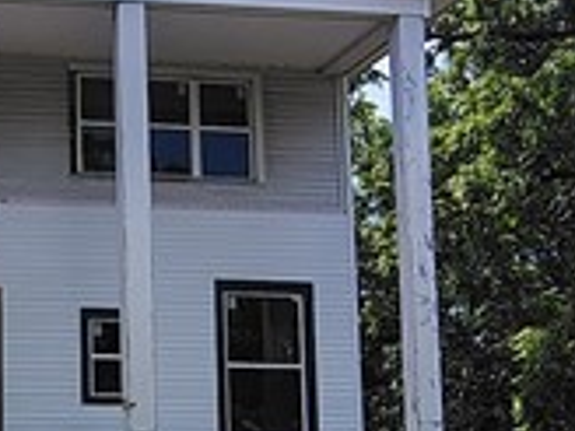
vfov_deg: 14.6
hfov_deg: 18.9
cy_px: 396
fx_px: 1661
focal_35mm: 100
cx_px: -53
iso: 100
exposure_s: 1/948
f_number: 2.2
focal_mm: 2.13
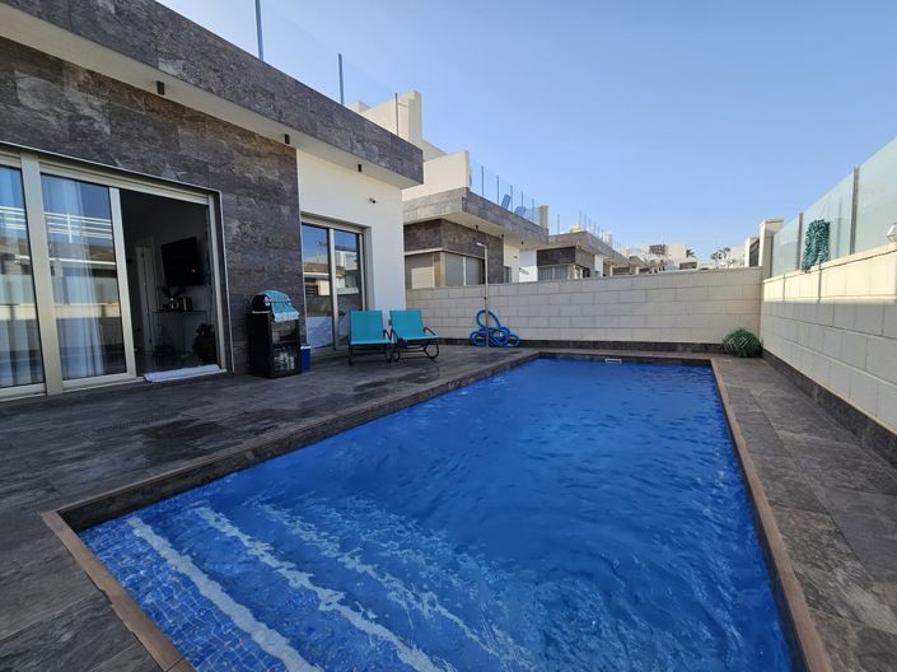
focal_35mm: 13
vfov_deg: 89.9
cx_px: 448
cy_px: 336
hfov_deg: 106.2
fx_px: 337
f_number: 2.2
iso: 50
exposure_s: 1/1245
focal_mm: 2.2
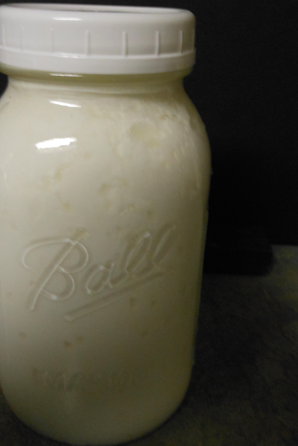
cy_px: 205
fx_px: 472
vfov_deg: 50.6
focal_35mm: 38
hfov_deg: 34.9
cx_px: 117
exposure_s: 1/8
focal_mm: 5.9
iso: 500
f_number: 4
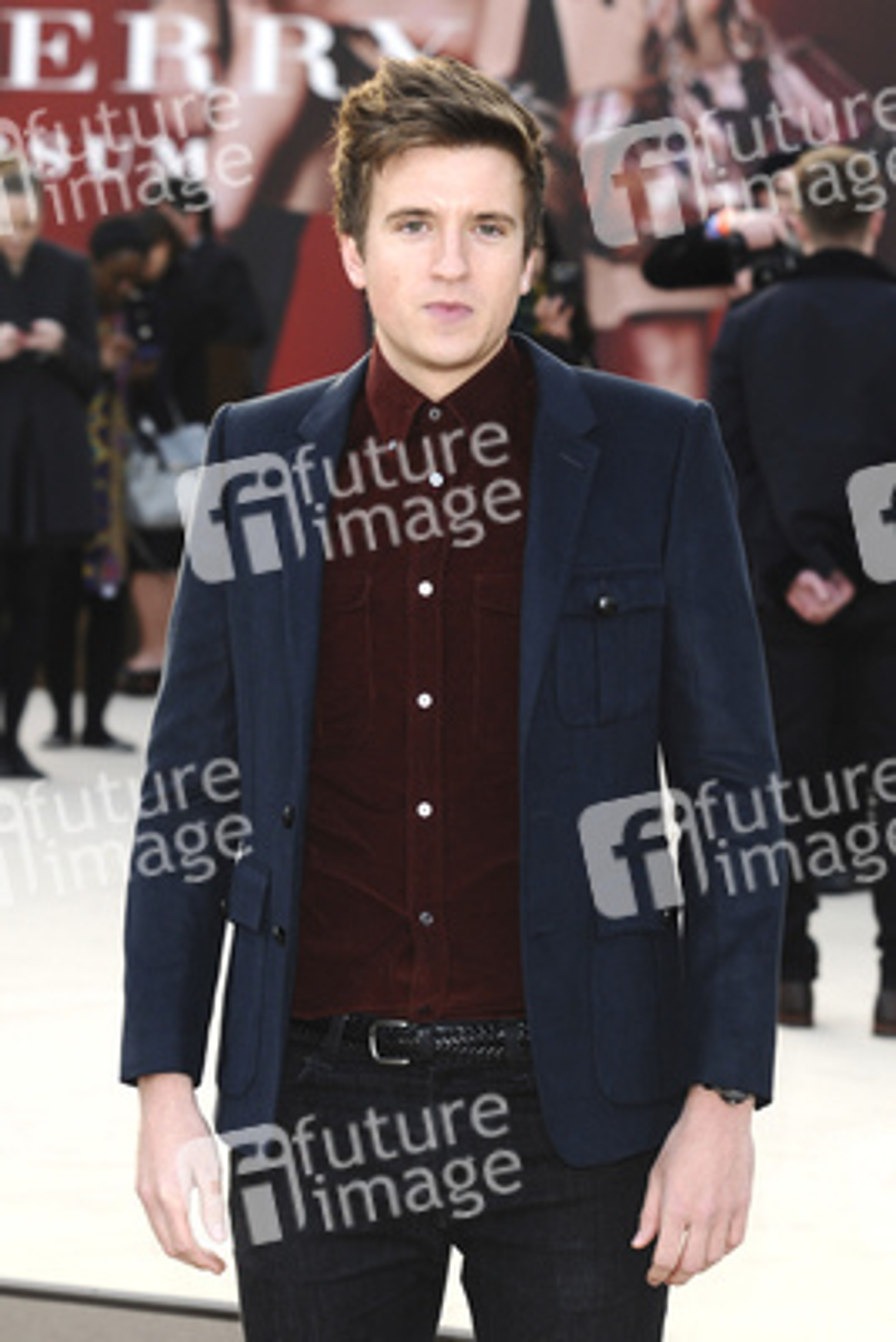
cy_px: 671
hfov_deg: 11.4
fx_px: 4476
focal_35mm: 120
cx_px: 448
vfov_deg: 17.1
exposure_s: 1/250
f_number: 5
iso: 320
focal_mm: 80
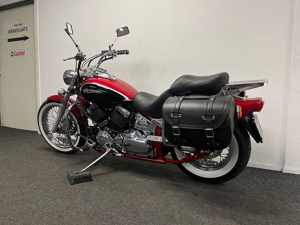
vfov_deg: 53.1
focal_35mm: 26
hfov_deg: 67.3
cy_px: 112
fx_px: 225
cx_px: 150
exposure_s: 1/50
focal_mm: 5.1
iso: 80
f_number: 1.6
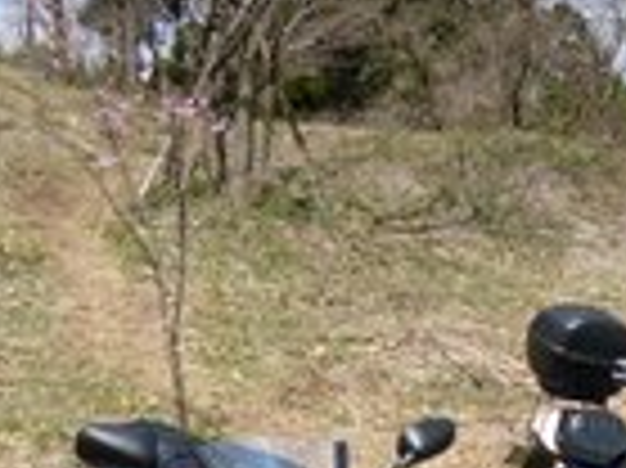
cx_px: 802
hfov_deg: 24.7
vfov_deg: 20.9
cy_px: 410
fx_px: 1247
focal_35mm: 69
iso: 100
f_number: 2.5
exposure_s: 1/1300
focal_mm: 4.3
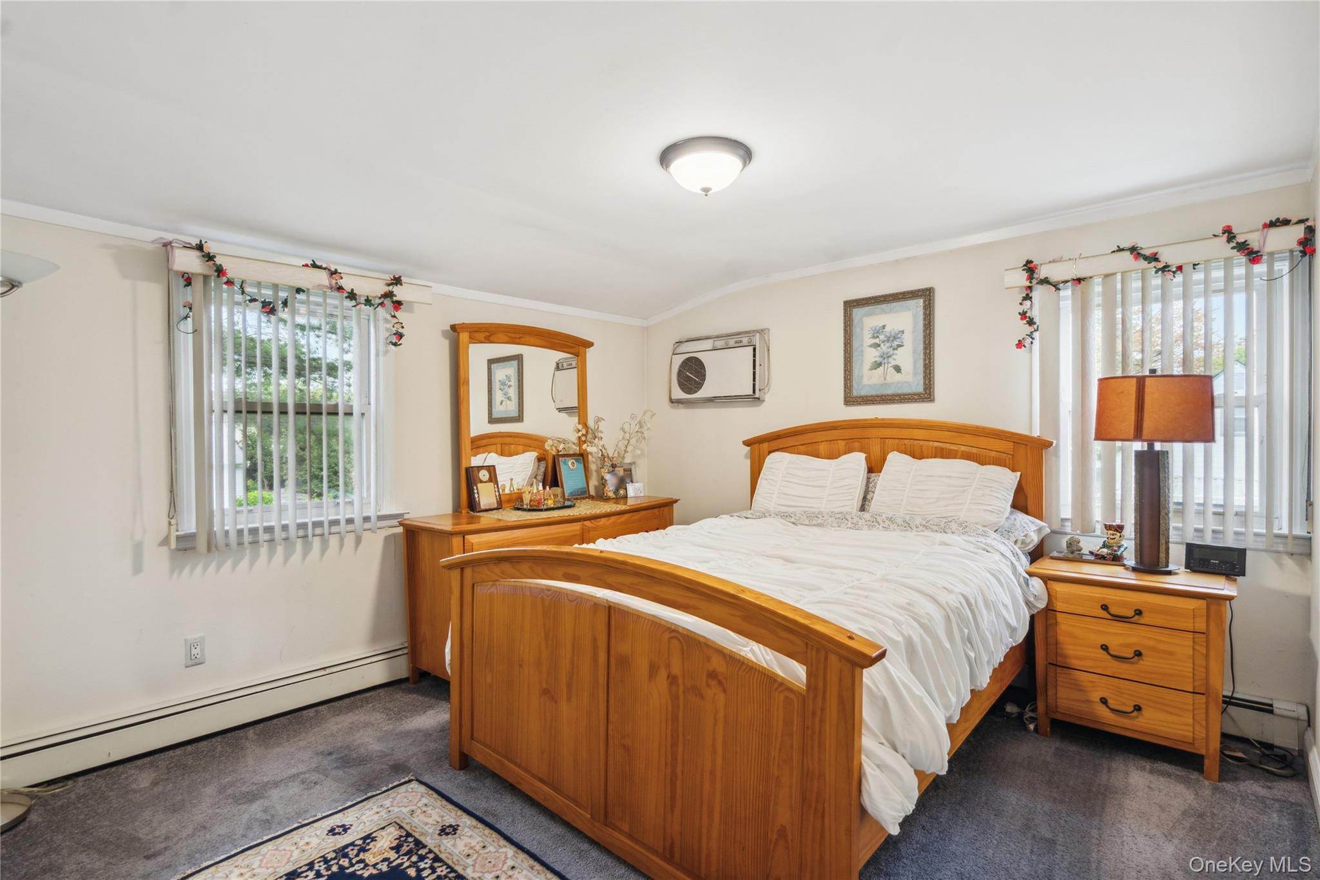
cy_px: 440
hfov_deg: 93.3
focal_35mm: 17
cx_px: 660
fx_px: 623
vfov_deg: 70.4
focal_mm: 17
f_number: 5
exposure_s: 1/80
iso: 250
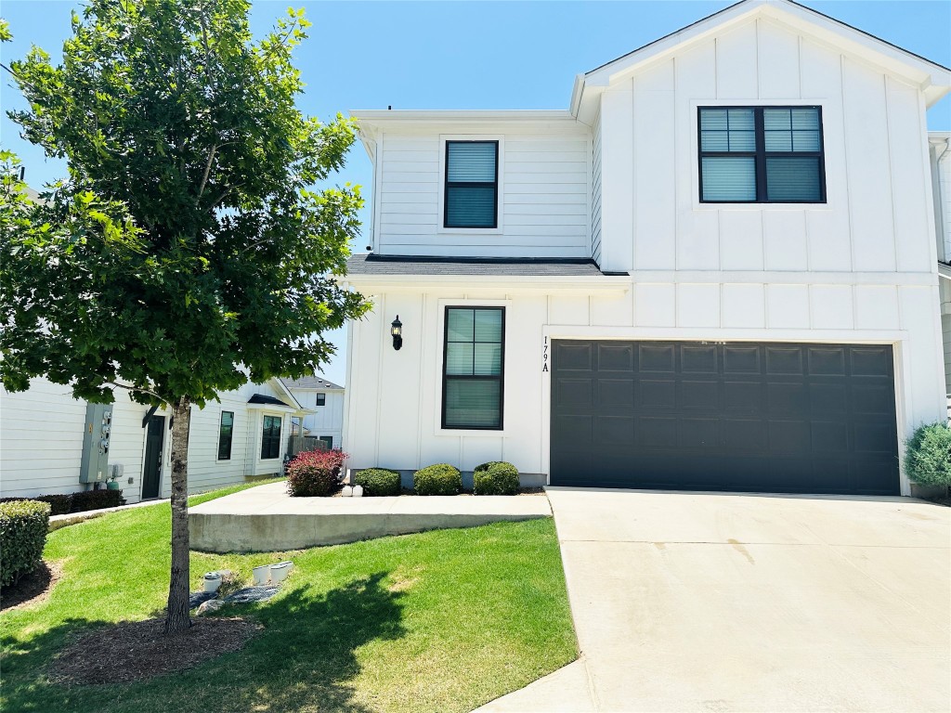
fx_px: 659
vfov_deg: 56.8
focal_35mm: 24
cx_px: 476
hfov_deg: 71.6
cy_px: 356
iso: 80
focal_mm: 6.86
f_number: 1.78
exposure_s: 1/5525
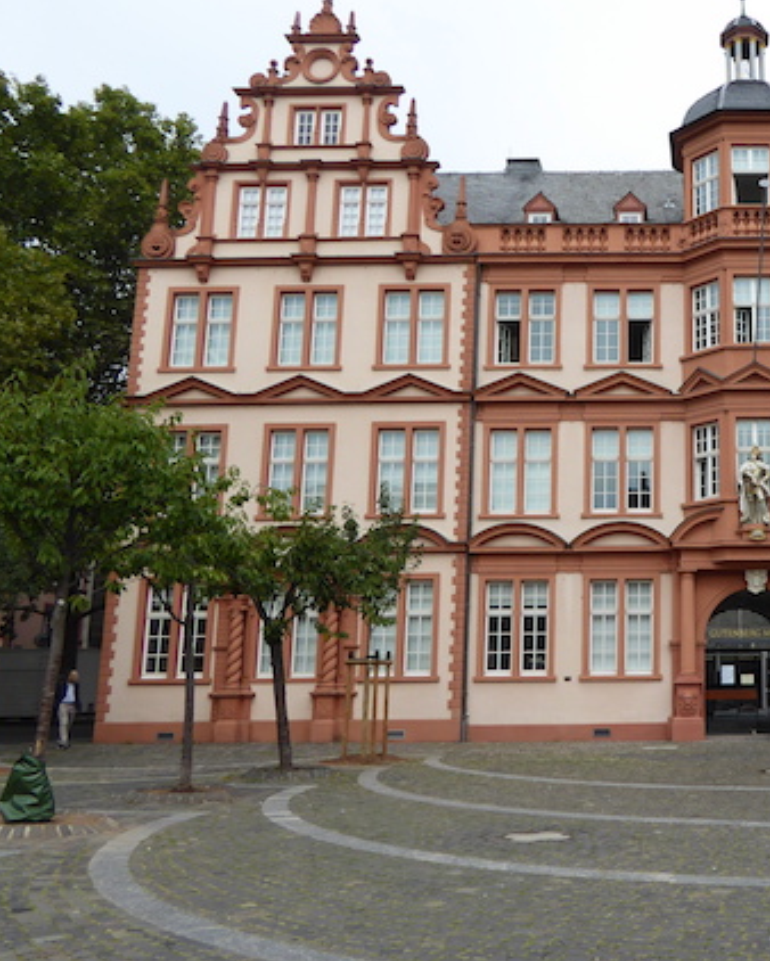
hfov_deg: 37.2
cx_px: 711
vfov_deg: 49.0
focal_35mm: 37
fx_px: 1053
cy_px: 503
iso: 100
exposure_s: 1/640
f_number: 3.3
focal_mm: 4.3
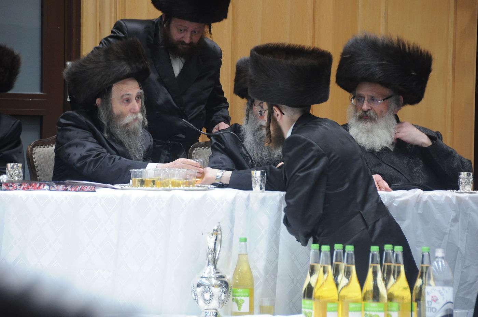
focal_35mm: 225
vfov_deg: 6.1
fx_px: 2983
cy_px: 158
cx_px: 239
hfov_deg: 9.2
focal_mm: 150
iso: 800
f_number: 5.6
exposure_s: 1/30
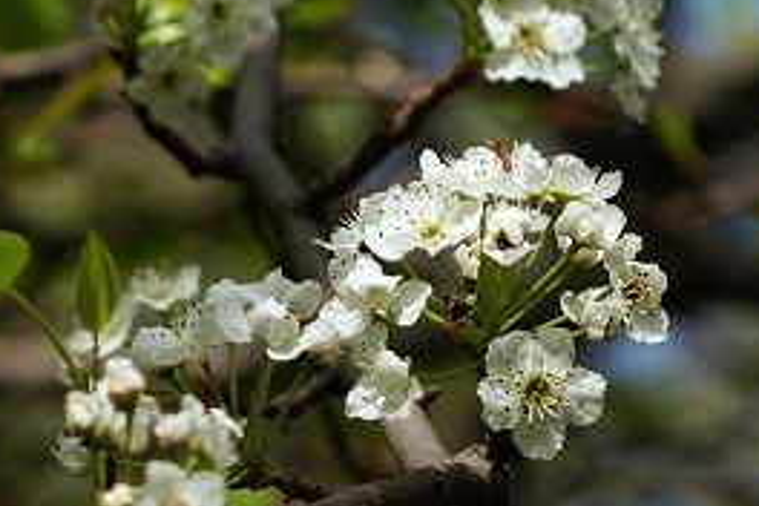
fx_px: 9700
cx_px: 98
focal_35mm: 460
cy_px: 254
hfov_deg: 4.5
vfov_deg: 3.0
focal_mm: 135
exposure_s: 1/250
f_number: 7.1
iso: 100
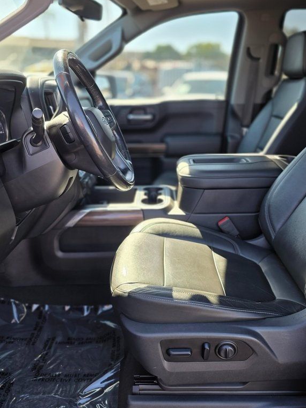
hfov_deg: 45.4
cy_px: 204
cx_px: 163
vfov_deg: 58.4
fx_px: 365
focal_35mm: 31
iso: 20
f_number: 1.7
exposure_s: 1/120
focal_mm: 6.3
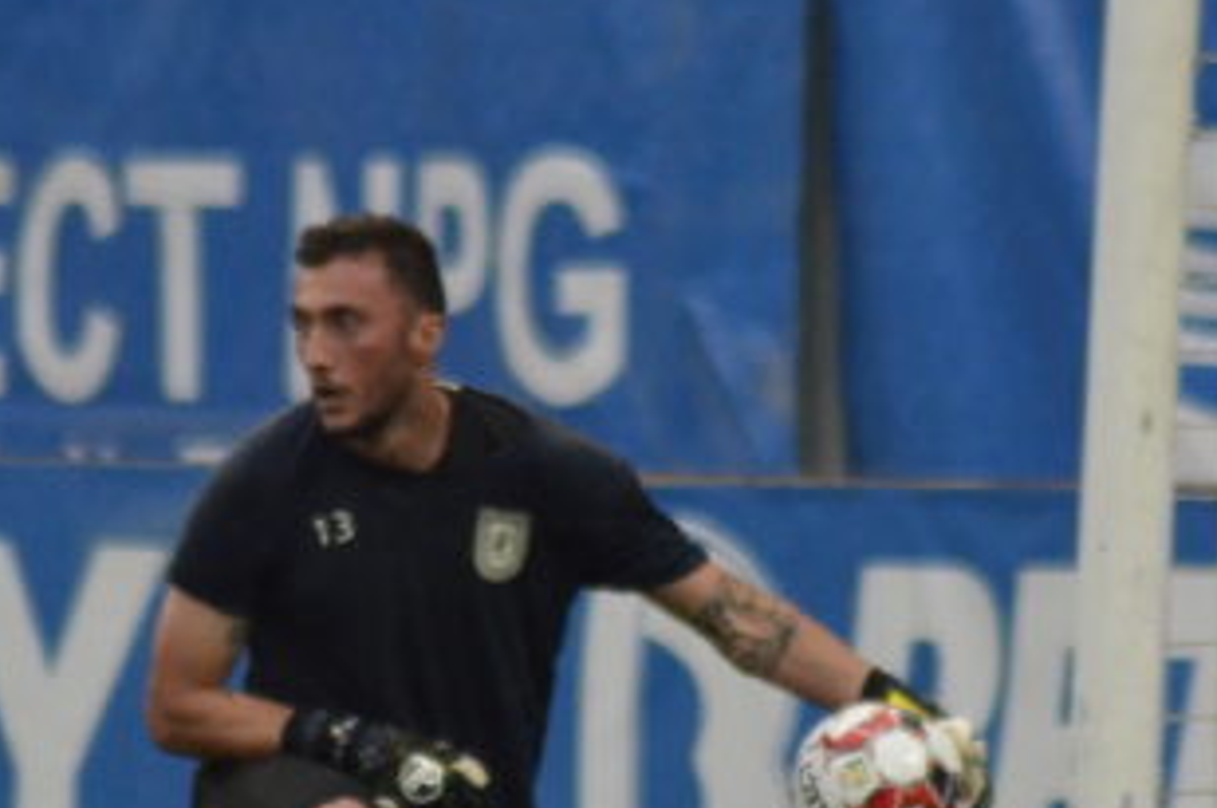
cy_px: 546
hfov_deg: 1.8
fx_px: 37769
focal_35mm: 1119
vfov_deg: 1.2
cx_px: 673
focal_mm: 300
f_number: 6.3
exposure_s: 1/2500
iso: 4000
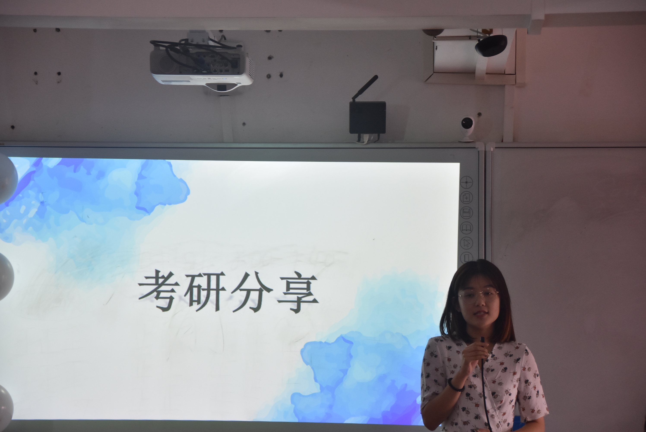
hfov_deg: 15.2
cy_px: 216
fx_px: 2424
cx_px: 323
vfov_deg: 10.2
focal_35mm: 135
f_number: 5.3
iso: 800
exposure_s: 1/125
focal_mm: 90
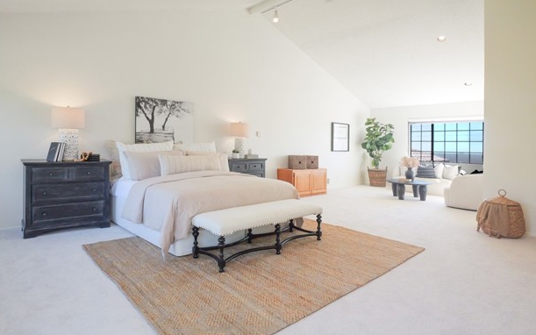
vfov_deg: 59.6
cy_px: 157
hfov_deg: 85.0
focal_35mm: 20
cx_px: 256
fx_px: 292
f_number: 7.1
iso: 2000
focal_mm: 9
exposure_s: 1/200
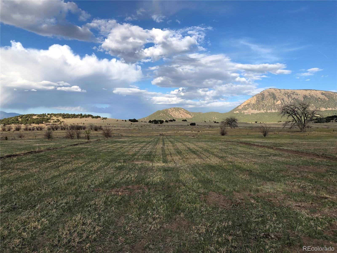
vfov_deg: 49.7
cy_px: 126
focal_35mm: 28
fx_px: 273
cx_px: 168
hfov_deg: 63.4
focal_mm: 3.99
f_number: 1.8
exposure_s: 1/1715
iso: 20
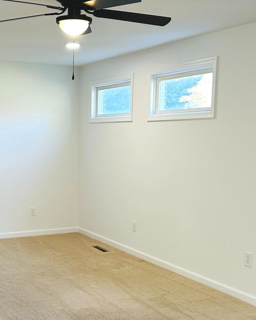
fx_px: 502
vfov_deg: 35.2
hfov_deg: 28.2
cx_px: 60
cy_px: 199
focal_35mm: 53
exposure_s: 1/120
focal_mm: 6.86
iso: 160
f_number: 1.78
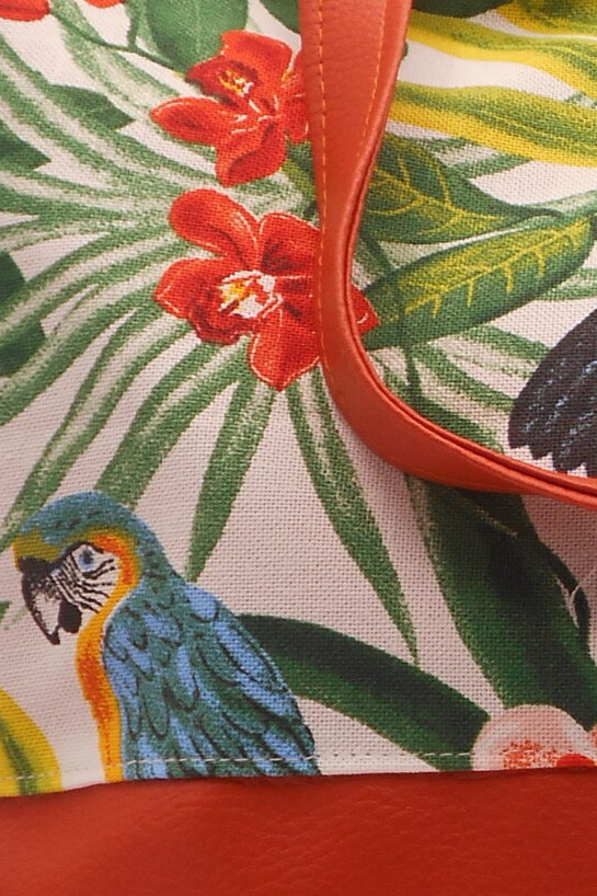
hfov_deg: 10.6
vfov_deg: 16.1
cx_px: 693
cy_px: 462
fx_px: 3160
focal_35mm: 127
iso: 80
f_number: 3.9
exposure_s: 1/40
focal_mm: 6.7
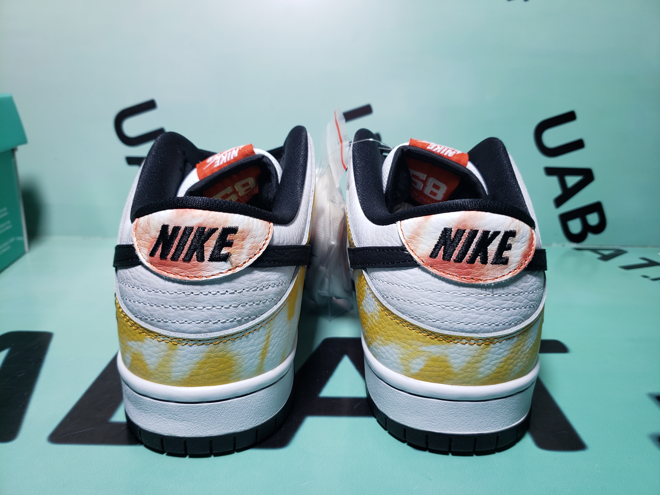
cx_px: 330
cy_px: 248
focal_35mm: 26
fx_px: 496
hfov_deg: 67.3
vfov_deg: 53.1
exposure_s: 1/269
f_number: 1.5
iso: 50
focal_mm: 4.3
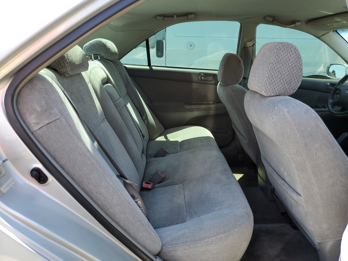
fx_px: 261
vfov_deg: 53.1
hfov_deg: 67.3
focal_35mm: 26
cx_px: 174
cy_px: 130
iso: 50
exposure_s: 1/286
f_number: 1.5
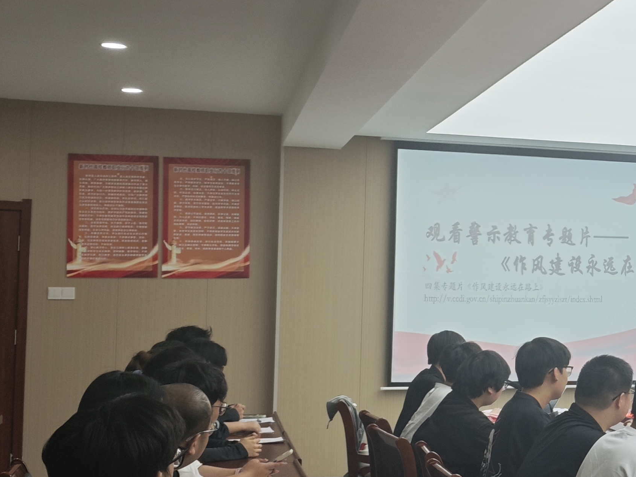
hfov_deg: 24.1
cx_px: 773
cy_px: 252
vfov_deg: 20.2
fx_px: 1341
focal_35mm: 73
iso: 50
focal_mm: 5.84
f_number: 1.6
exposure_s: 1/214
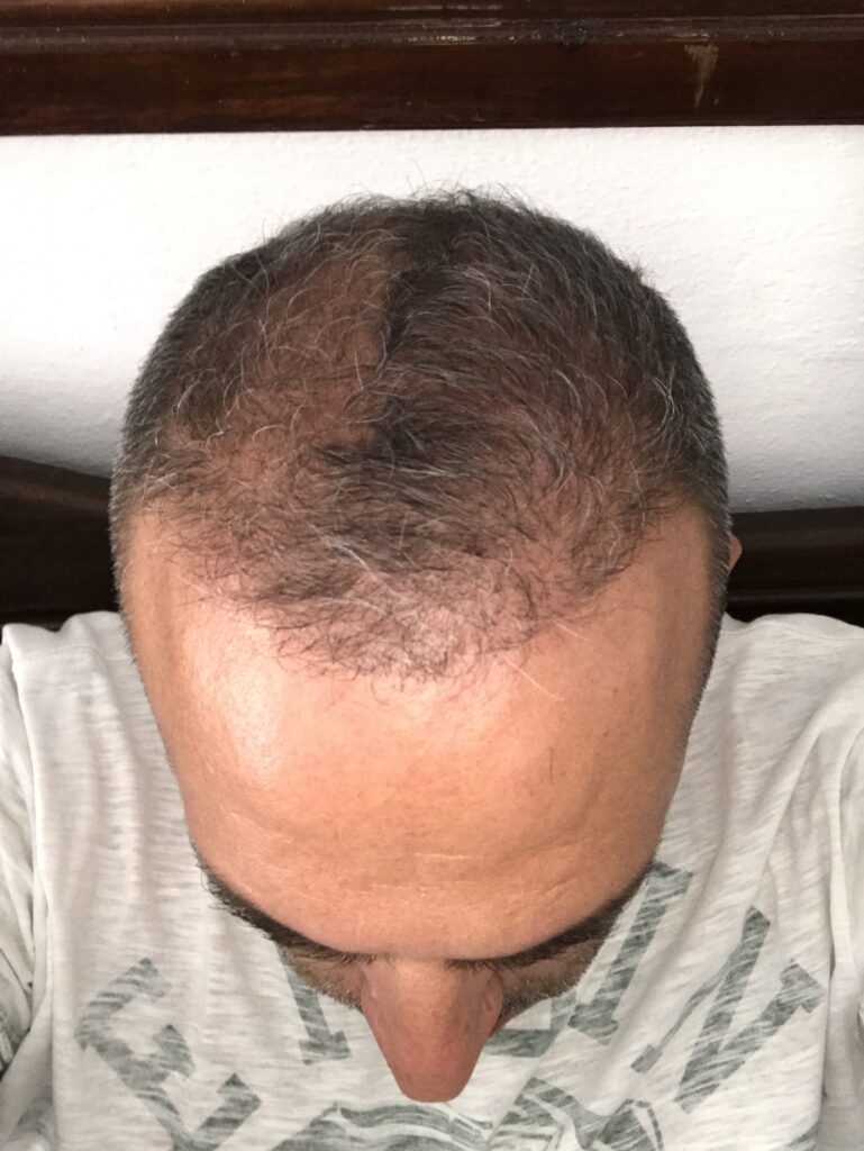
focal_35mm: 32
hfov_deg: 44.2
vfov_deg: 56.8
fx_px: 1064
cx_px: 432
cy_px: 576
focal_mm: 2.87
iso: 100
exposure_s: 1/33
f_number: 2.2
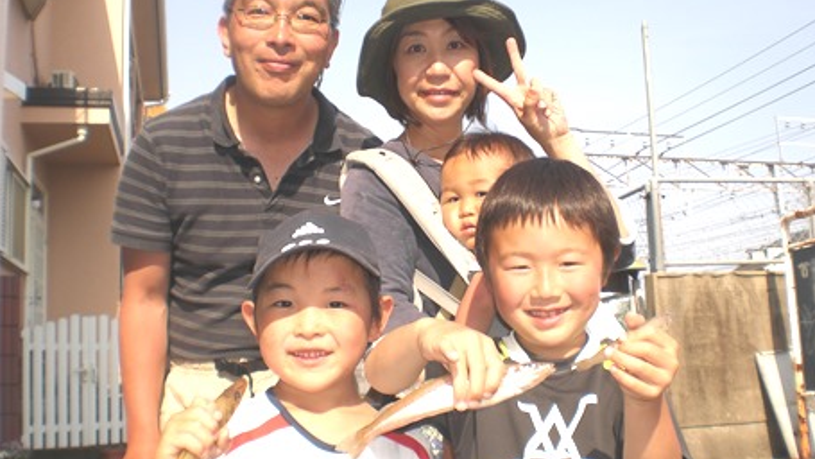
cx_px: 411
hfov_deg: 48.4
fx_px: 908
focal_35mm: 42
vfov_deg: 28.3
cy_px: 244
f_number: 4.4
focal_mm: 6.3
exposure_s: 1/320
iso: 50
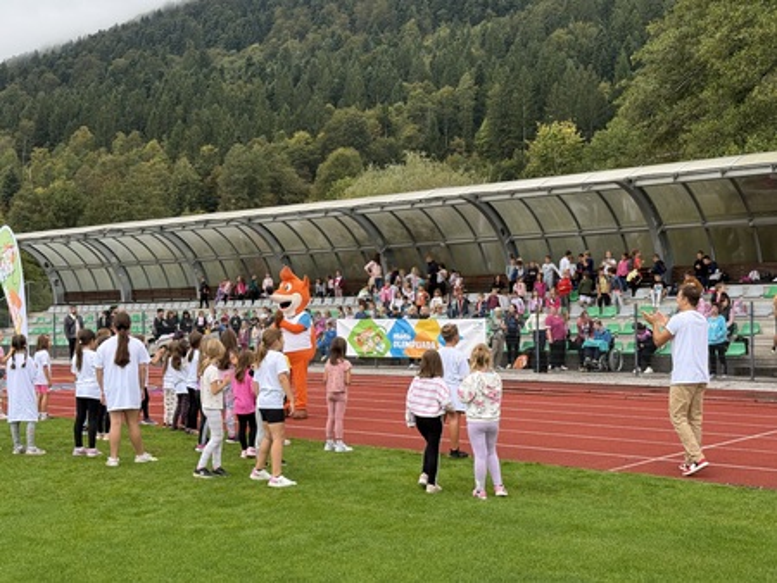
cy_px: 292
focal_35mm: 48
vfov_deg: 30.3
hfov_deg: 39.6
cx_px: 388
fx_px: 1078
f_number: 1.78
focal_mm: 6.76
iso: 64
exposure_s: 1/606
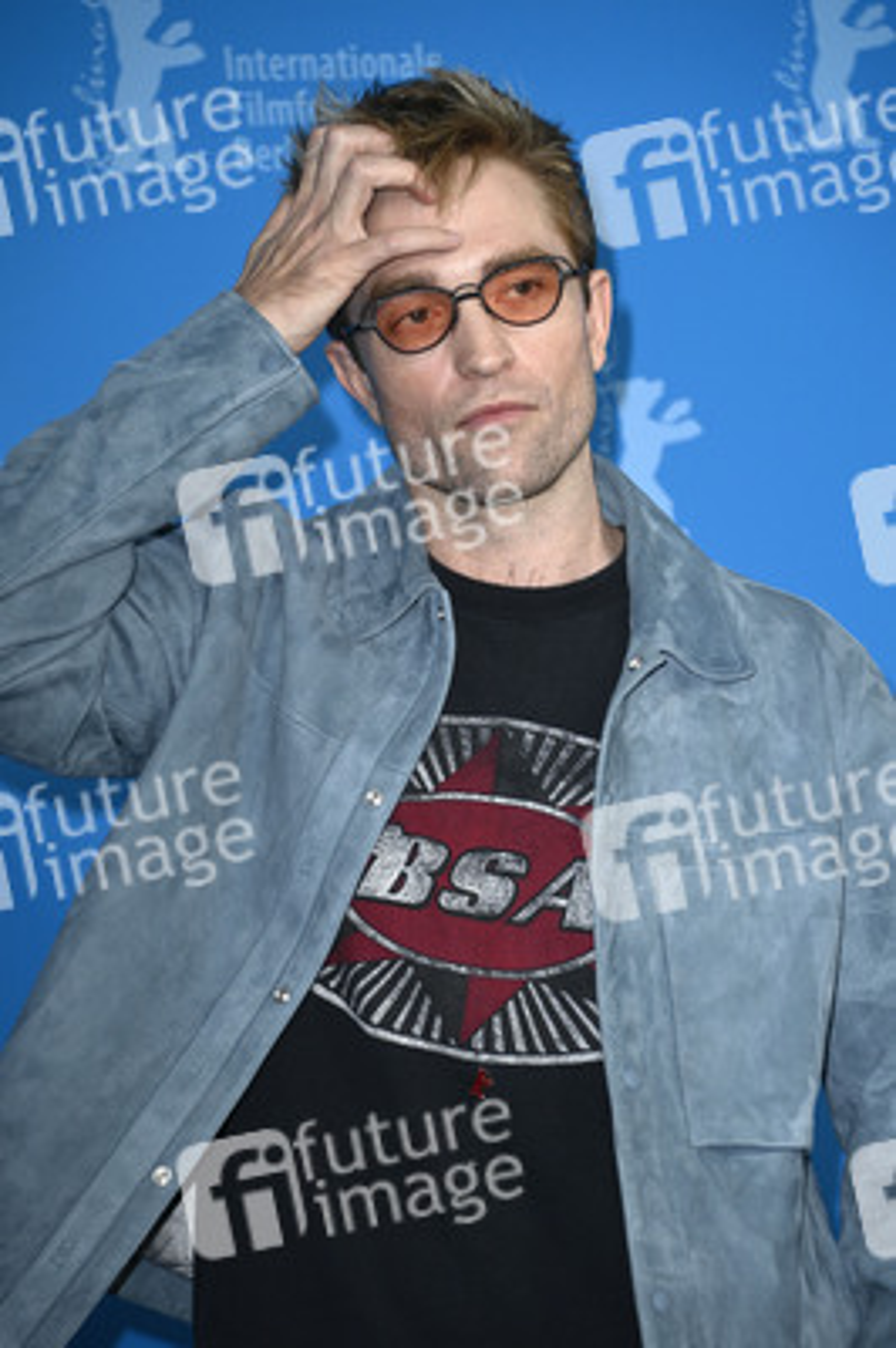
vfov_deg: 12.1
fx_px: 6357
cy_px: 674
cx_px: 448
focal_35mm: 170
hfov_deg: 8.1
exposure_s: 1/250
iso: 1000
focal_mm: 170
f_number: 5.6
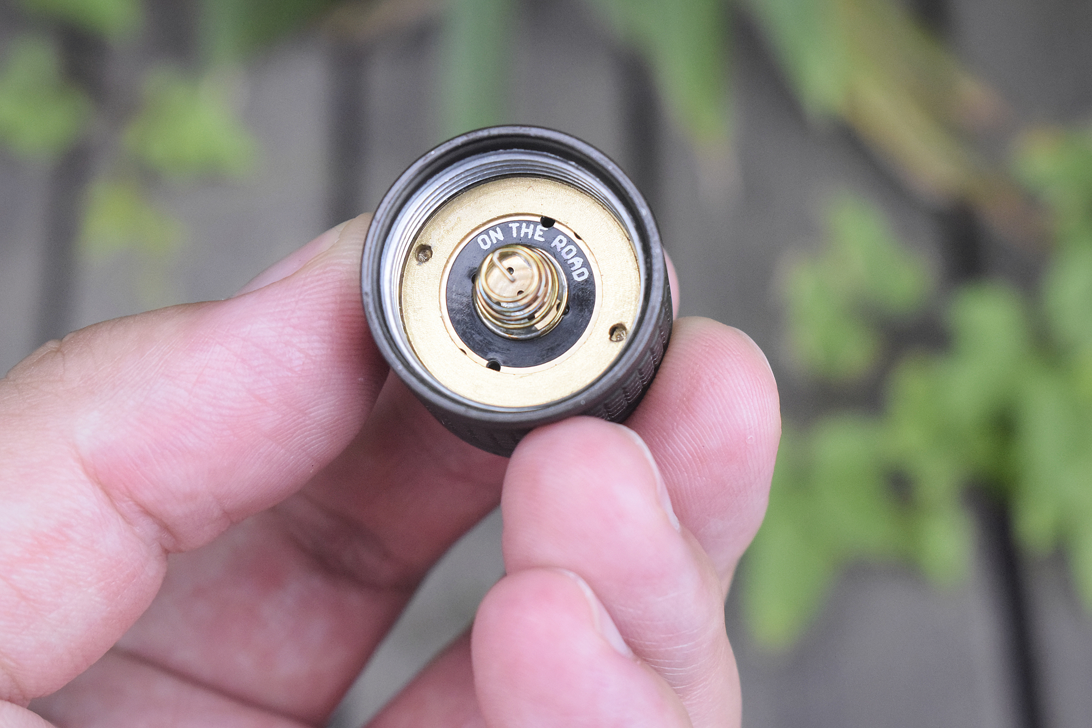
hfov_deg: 24.6
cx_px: 546
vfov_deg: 16.6
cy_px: 364
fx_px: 2502
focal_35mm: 82
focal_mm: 55
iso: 3200
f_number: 9
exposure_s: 1/320
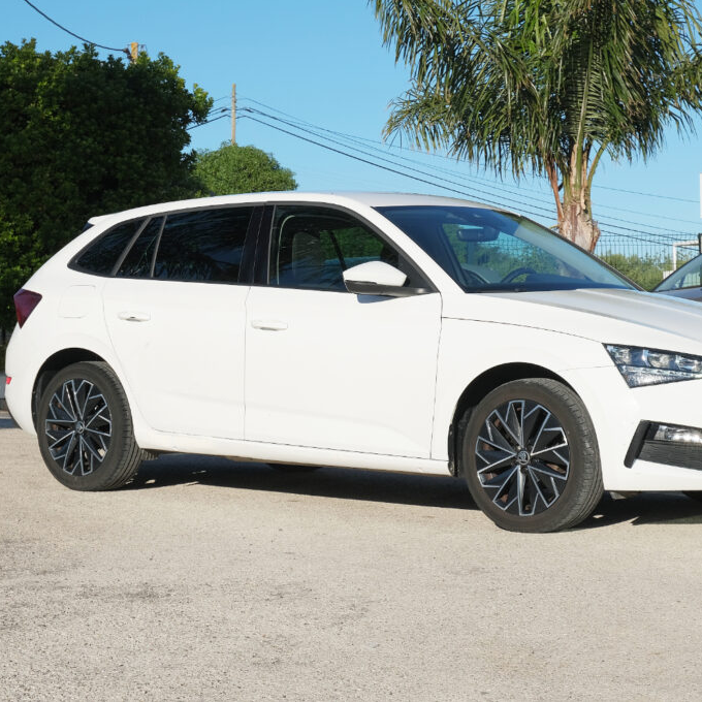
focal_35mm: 87
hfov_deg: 19.9
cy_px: 350
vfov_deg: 19.9
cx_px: 427
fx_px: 1996
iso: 160
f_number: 9
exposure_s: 1/400
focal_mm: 45
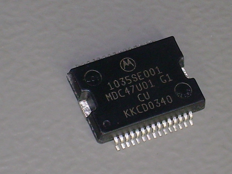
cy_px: 96
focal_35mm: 129
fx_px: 865
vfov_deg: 11.5
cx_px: 134
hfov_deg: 15.3
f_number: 4.9
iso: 50
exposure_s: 1/60
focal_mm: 18.9
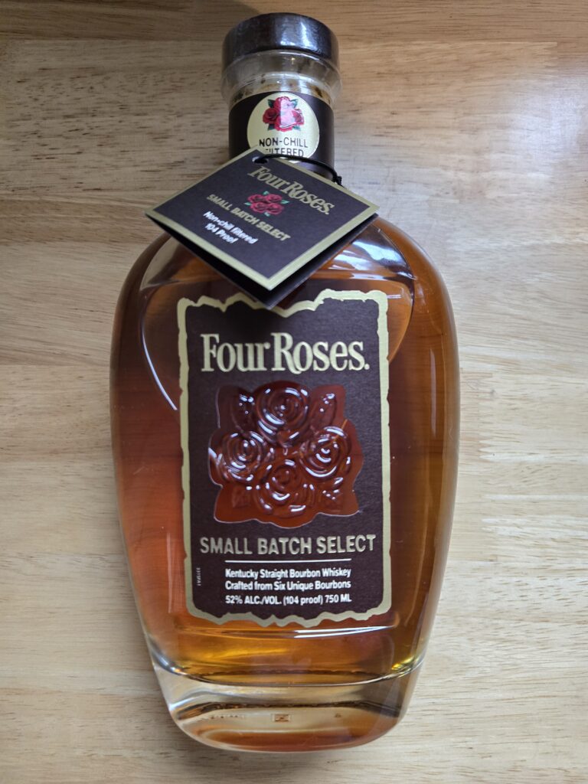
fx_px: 521
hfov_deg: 58.9
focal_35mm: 23
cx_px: 294
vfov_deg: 73.9
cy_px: 392
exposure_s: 1/120
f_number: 1.8
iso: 1000
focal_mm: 5.4
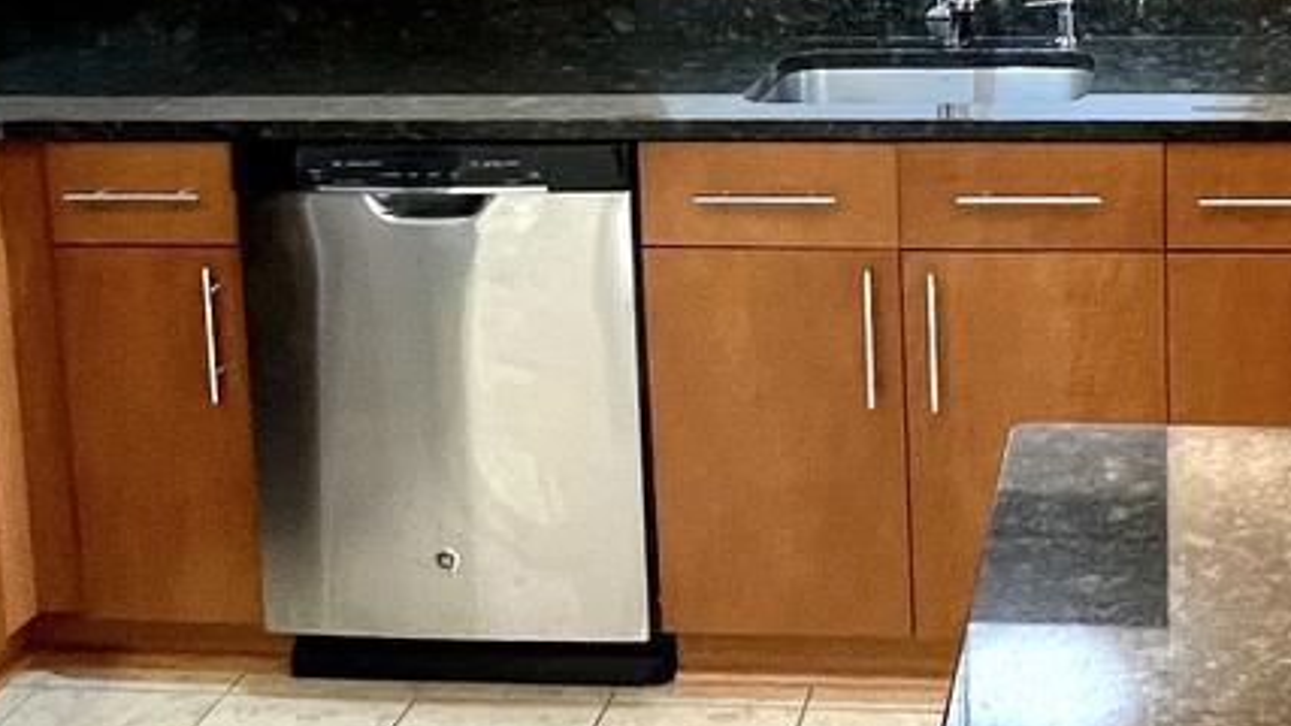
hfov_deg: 39.1
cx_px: 1022
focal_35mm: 51
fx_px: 1746
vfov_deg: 22.2
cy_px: -76
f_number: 1.8
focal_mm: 1.57
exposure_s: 1/60
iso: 200
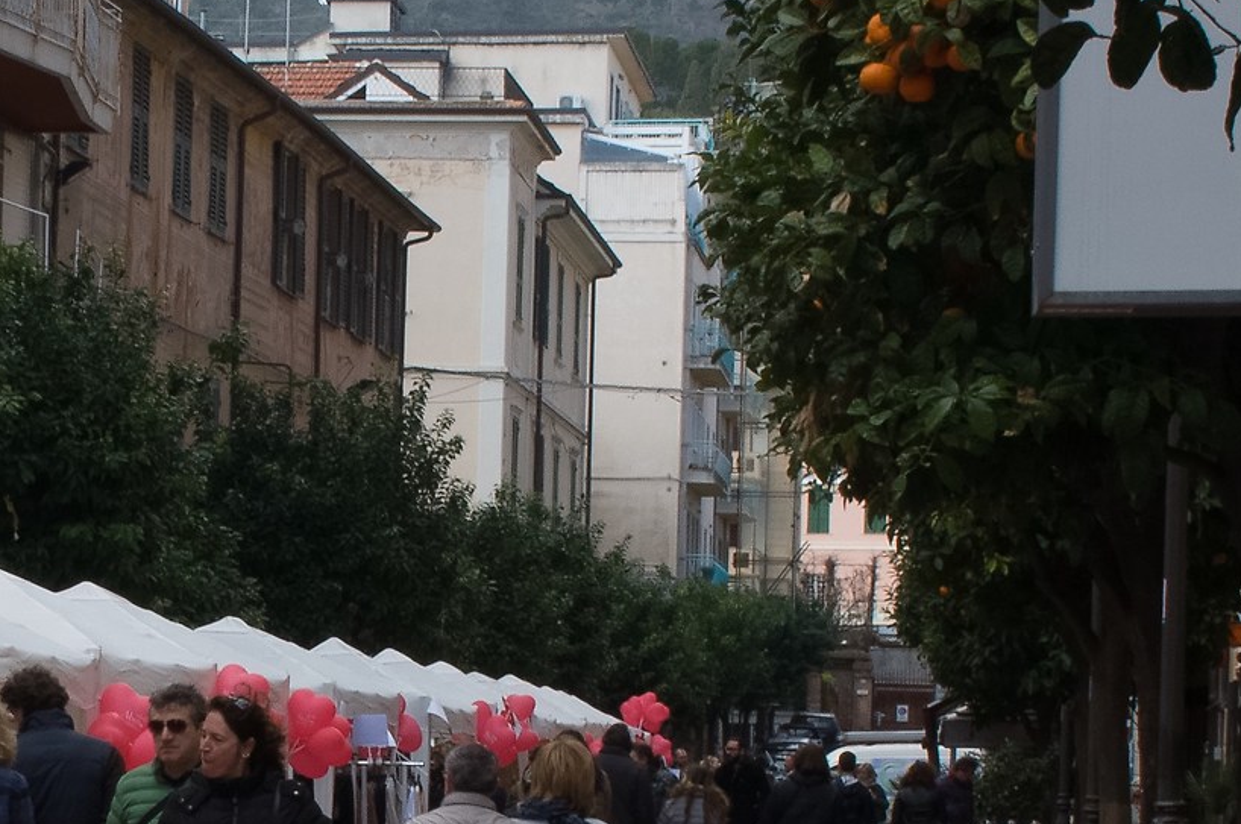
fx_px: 4544
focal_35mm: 132
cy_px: 728
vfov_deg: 10.3
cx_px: 70
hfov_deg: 15.3
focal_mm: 30
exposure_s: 1/50
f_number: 18
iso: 200
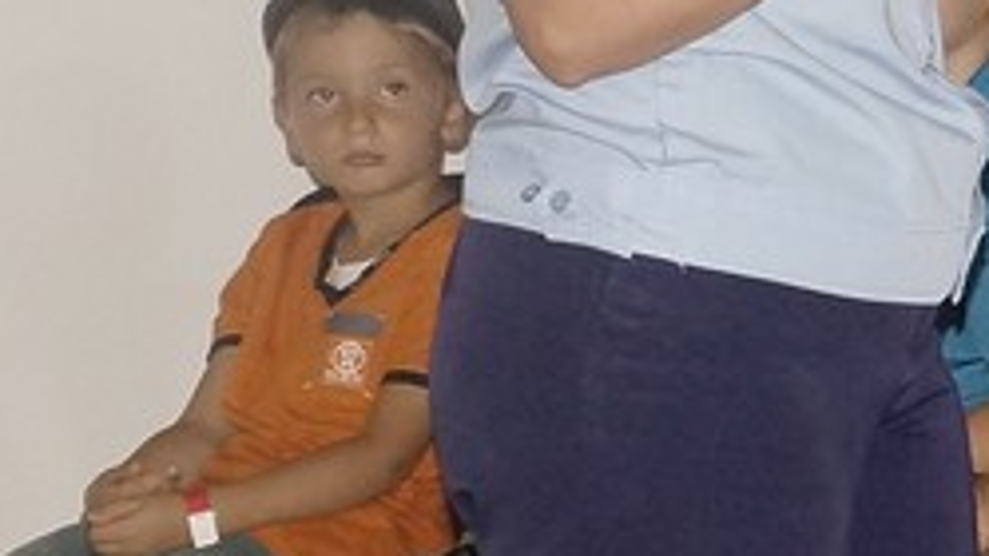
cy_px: 367
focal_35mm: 302
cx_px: 2113
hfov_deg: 6.9
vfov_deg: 4.0
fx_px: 7919
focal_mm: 40
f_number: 6.3
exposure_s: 1/60
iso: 1600
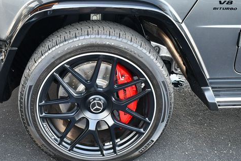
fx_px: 328
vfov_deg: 27.5
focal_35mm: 49
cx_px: 96
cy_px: 72
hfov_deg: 40.1
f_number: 3.5
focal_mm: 18
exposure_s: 1/160
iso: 800
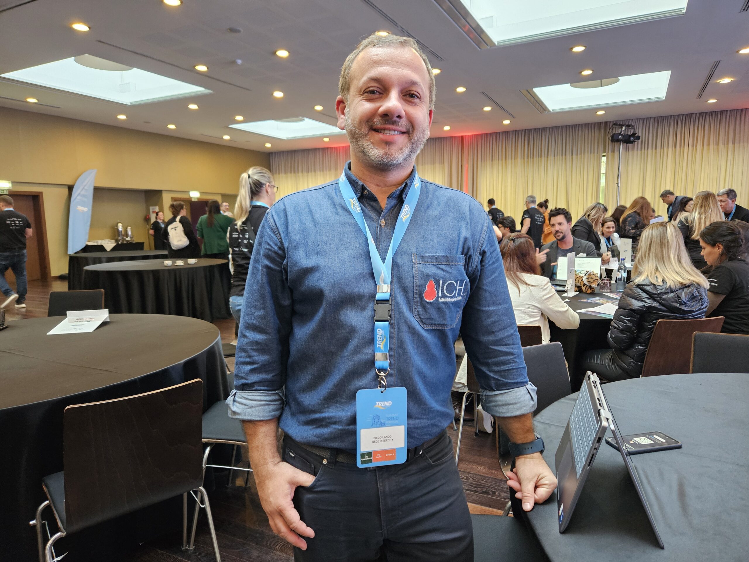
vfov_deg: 58.9
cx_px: 374
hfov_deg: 73.9
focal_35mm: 23
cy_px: 281
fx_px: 498
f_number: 1.8
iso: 800
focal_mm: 5.4
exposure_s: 1/60
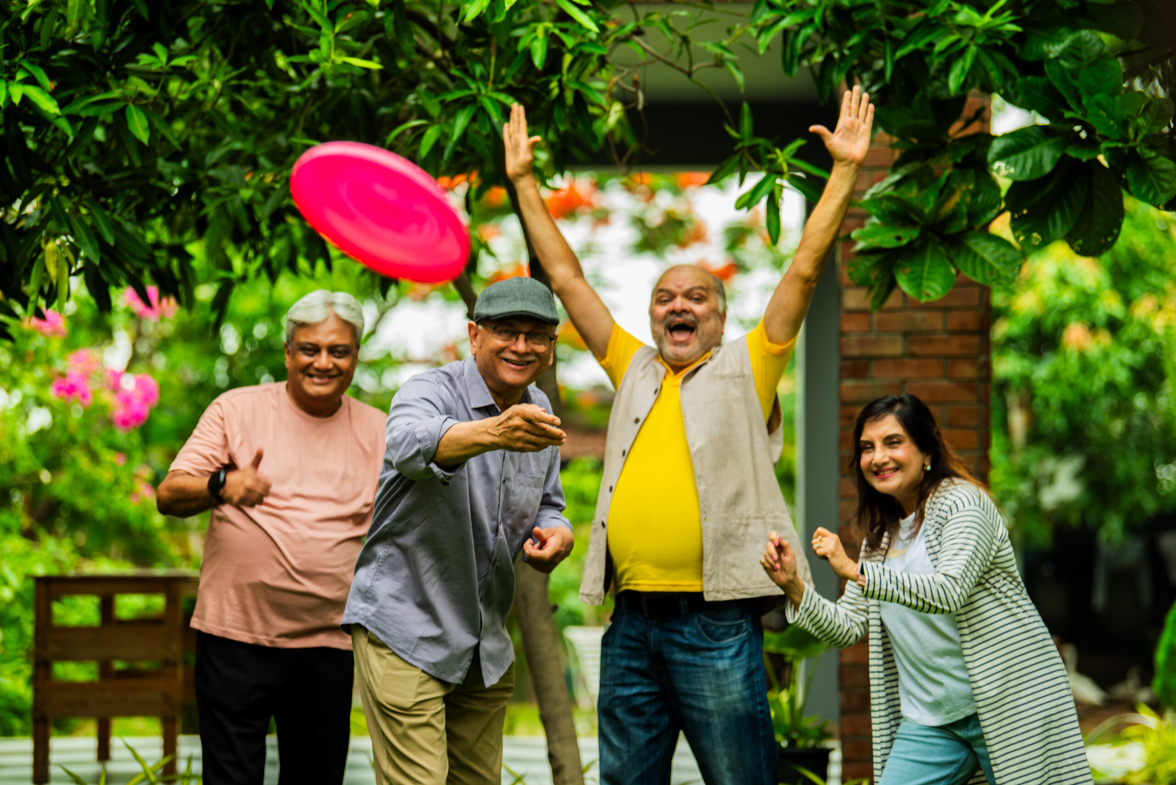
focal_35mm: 125
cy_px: 392
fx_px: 4085
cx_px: 588
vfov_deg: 11.0
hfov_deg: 16.4
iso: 80
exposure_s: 1/160
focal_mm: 125
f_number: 2.8
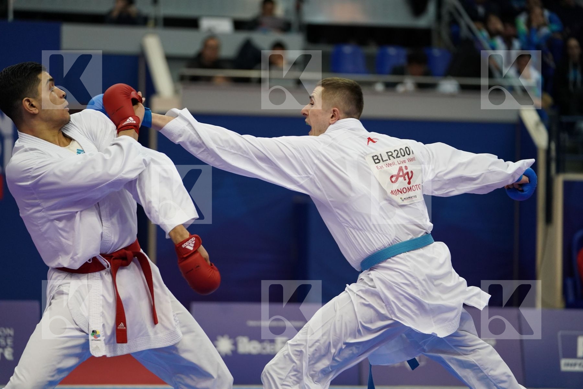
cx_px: 292
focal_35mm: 136
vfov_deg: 10.1
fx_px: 2202
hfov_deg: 15.1
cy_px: 194
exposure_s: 1/1000
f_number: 2.8
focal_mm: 136
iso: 2500
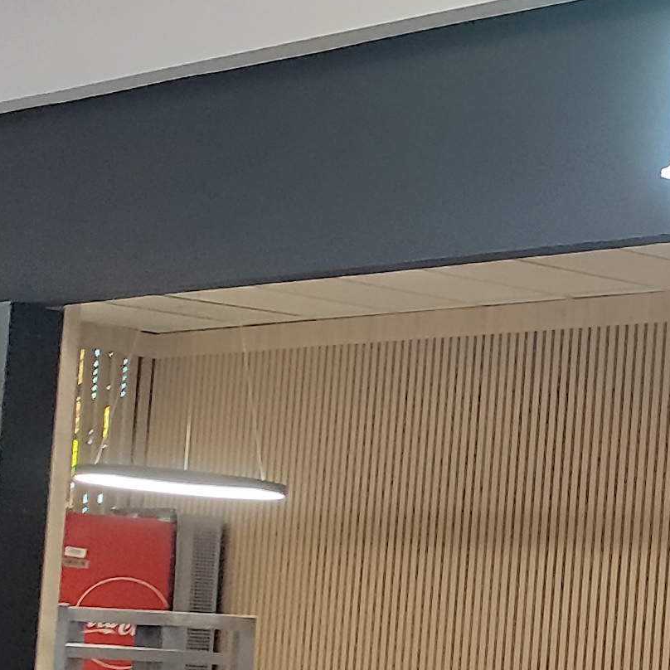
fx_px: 2299
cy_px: 693
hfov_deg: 12.7
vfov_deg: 16.2
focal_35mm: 105
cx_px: 1616
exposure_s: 1/100
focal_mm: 5.89
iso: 237
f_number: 1.89
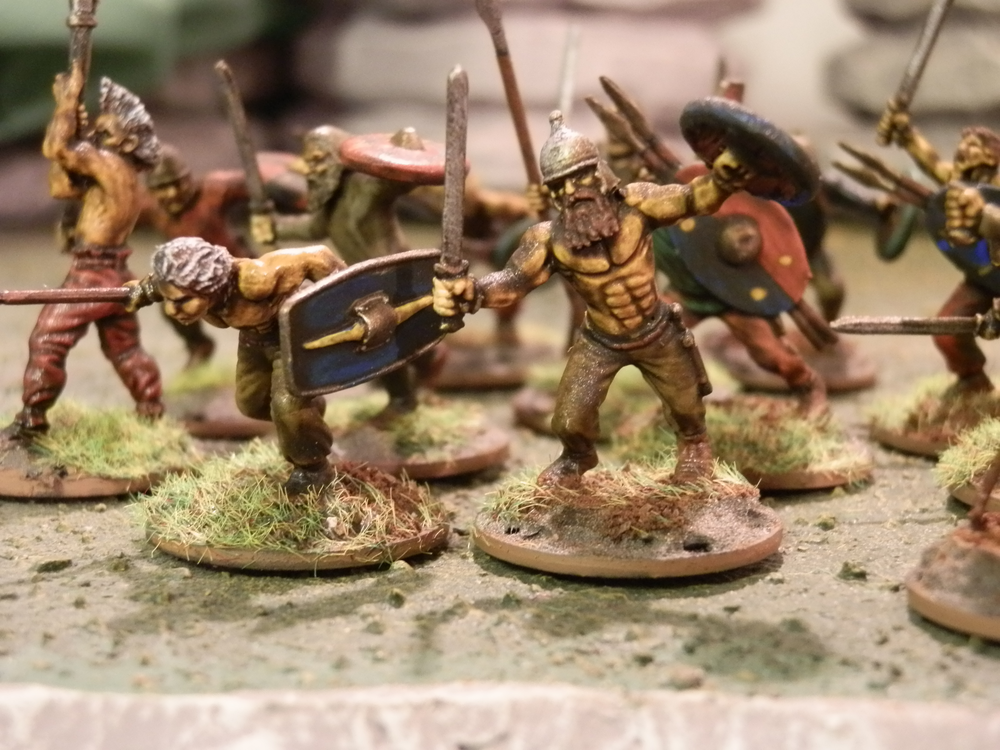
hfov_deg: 31.7
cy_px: 375
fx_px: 1762
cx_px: 500
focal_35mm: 61
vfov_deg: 24.0
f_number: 3.7
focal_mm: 10.99
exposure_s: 1/6
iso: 400
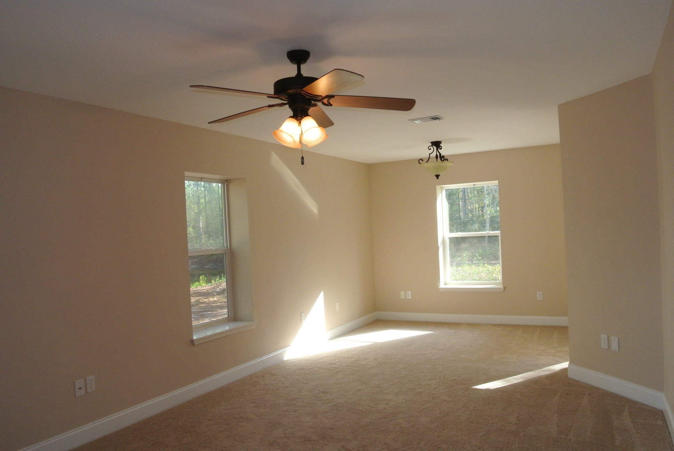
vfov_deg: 48.0
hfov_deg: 67.3
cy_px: 226
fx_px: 506
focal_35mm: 27
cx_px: 337
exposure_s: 1/60
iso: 400
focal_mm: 10
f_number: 9
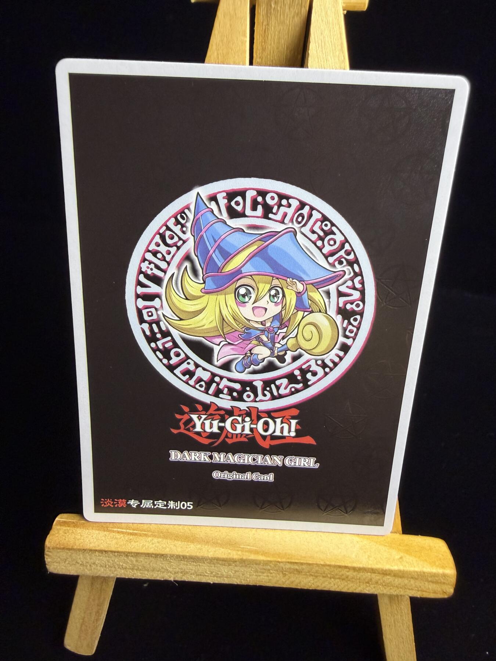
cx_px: 248
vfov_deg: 71.6
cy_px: 330
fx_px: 459
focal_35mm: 24
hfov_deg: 56.8
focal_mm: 2.22
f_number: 2.2
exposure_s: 1/100
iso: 200
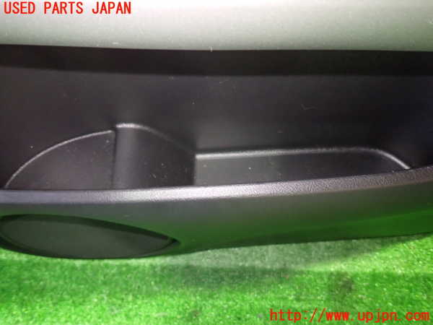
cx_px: 216
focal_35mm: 25
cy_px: 162
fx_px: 313
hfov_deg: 69.4
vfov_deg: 54.9
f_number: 2
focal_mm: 4.5
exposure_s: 1/20
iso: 800
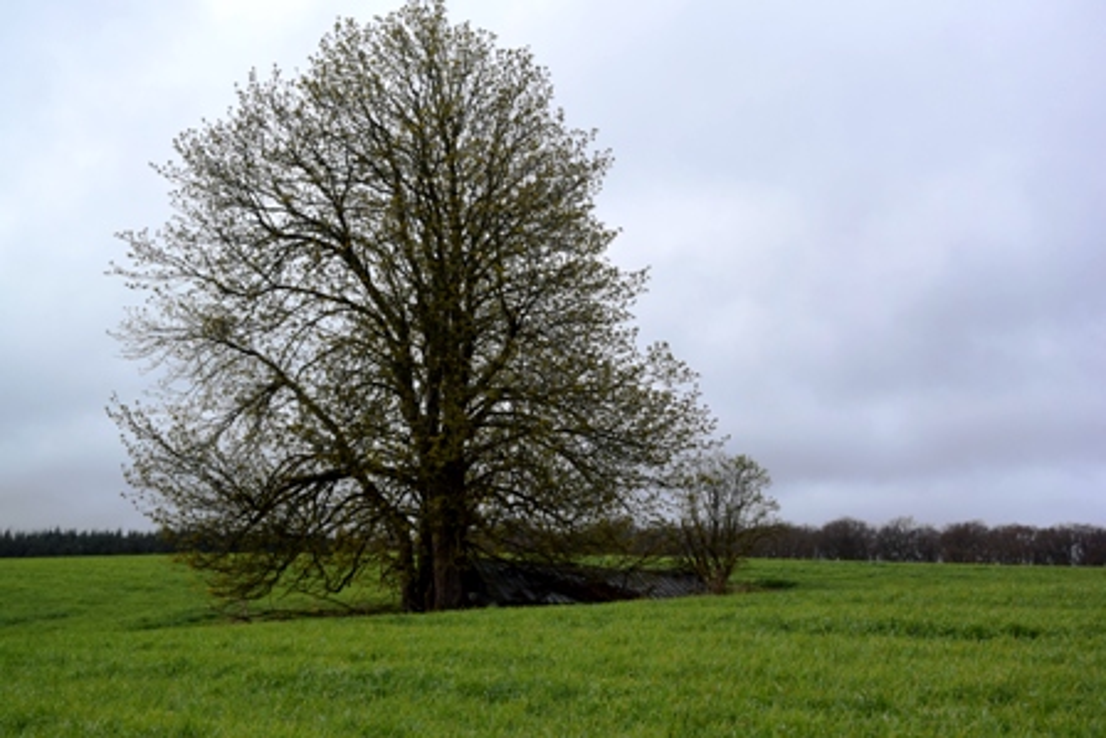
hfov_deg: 35.0
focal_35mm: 57
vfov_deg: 23.8
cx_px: 553
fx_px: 1752
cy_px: 369
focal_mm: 21.4
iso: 160
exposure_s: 1/800
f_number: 4.8
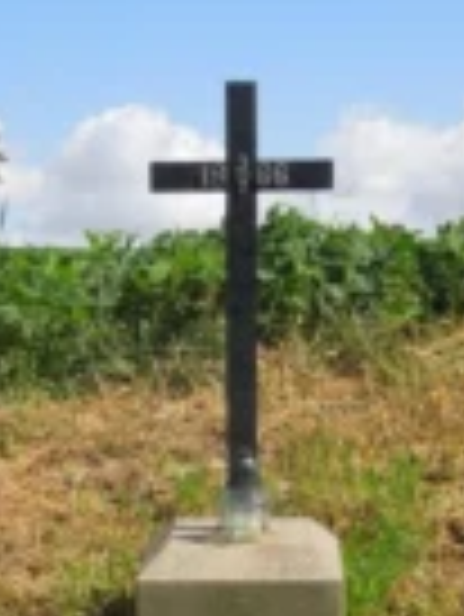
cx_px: 225
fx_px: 1784
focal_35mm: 100
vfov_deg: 19.3
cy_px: 553
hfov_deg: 14.8
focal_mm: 7
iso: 400
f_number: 7.6
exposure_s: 1/800
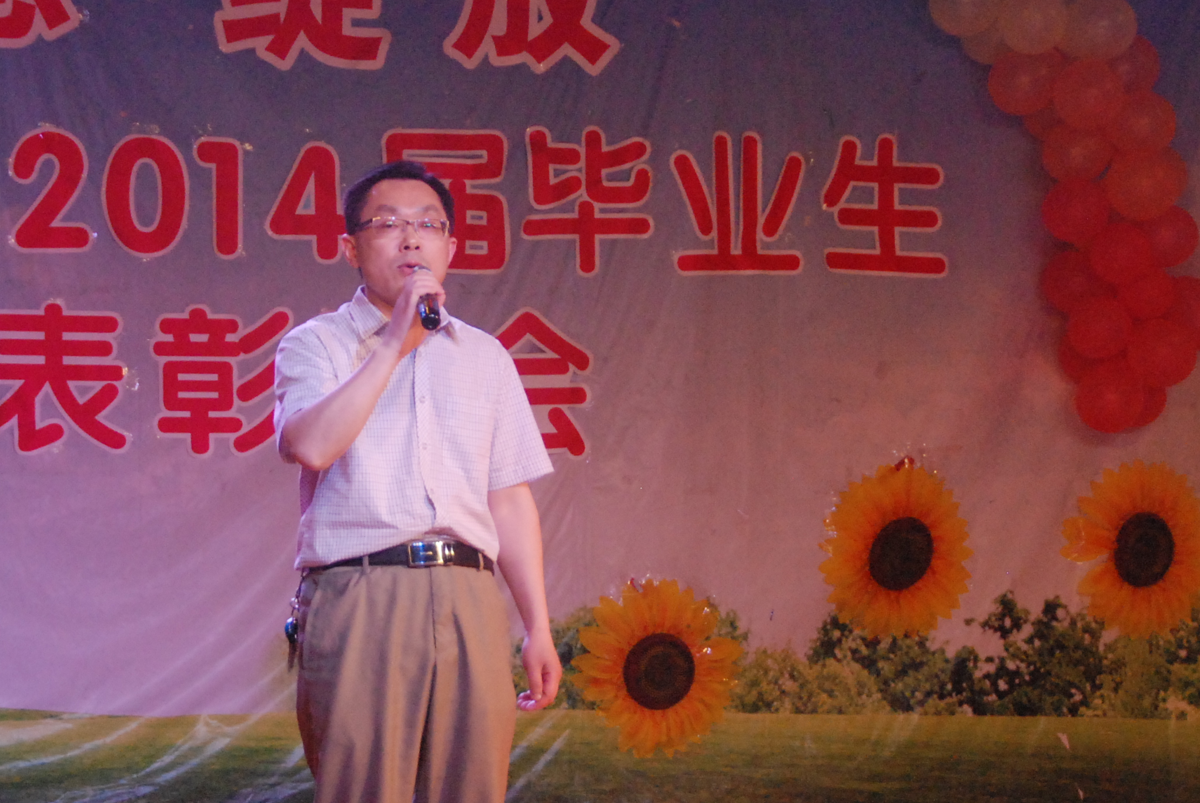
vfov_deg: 9.3
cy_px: 383
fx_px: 4939
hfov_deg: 13.8
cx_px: 379
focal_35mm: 148
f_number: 4.8
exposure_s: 1/200
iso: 1600
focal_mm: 52
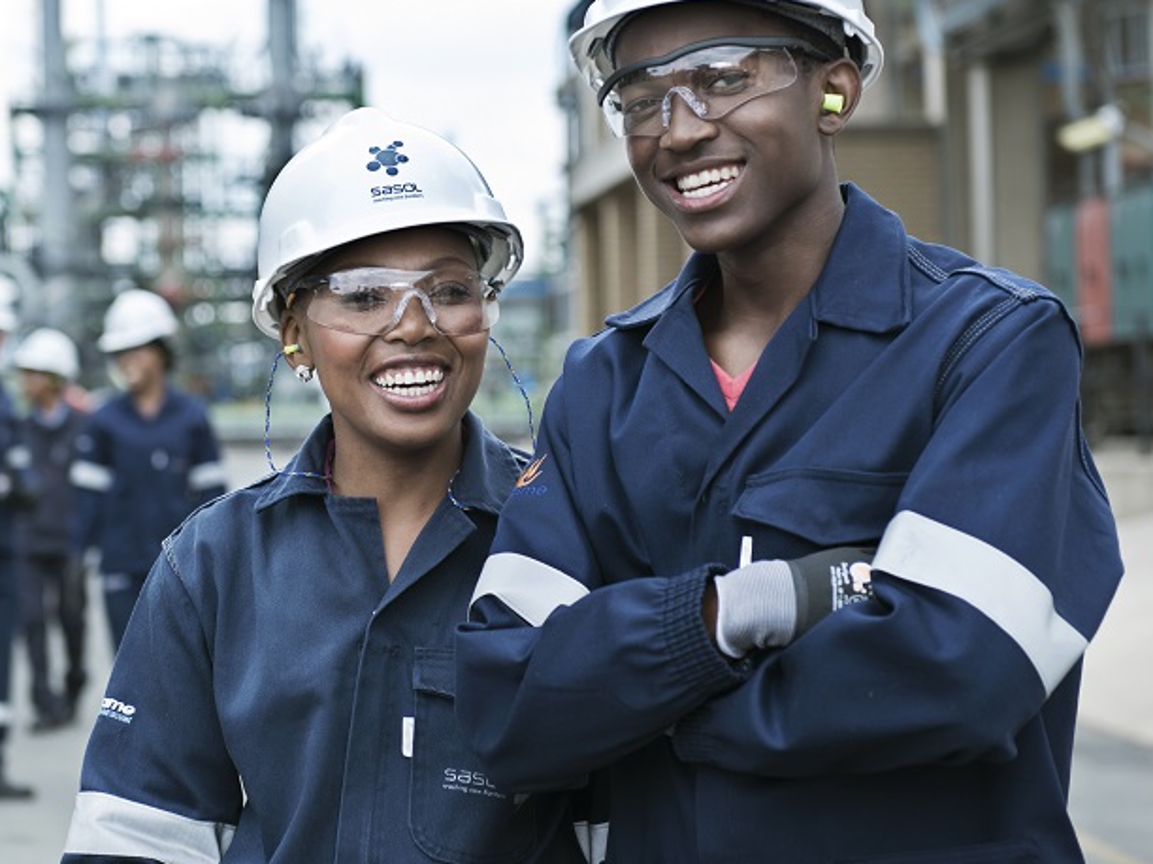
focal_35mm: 110
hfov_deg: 17.8
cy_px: 302
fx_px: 3664
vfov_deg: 13.4
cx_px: 398
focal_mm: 70
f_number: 4
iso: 100
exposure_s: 1/200
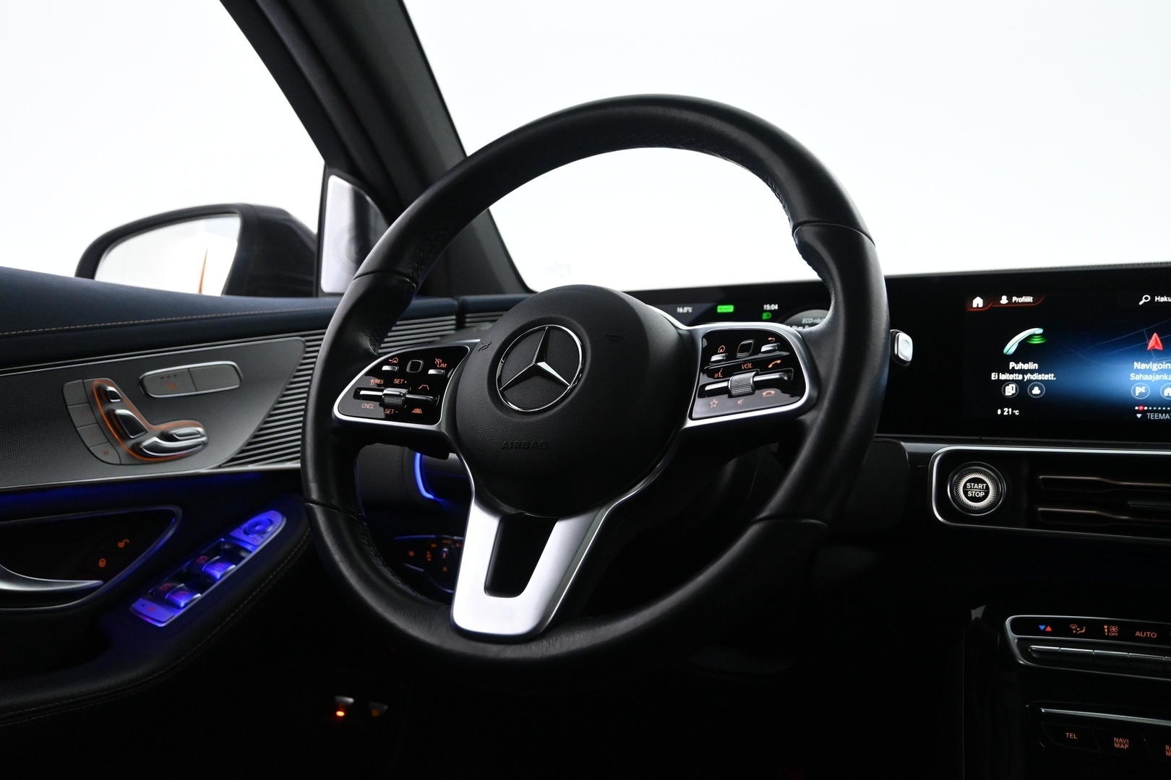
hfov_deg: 61.9
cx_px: 586
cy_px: 390
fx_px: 976
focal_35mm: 30
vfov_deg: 43.6
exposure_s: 1/50
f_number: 3.8
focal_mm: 20
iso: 2500
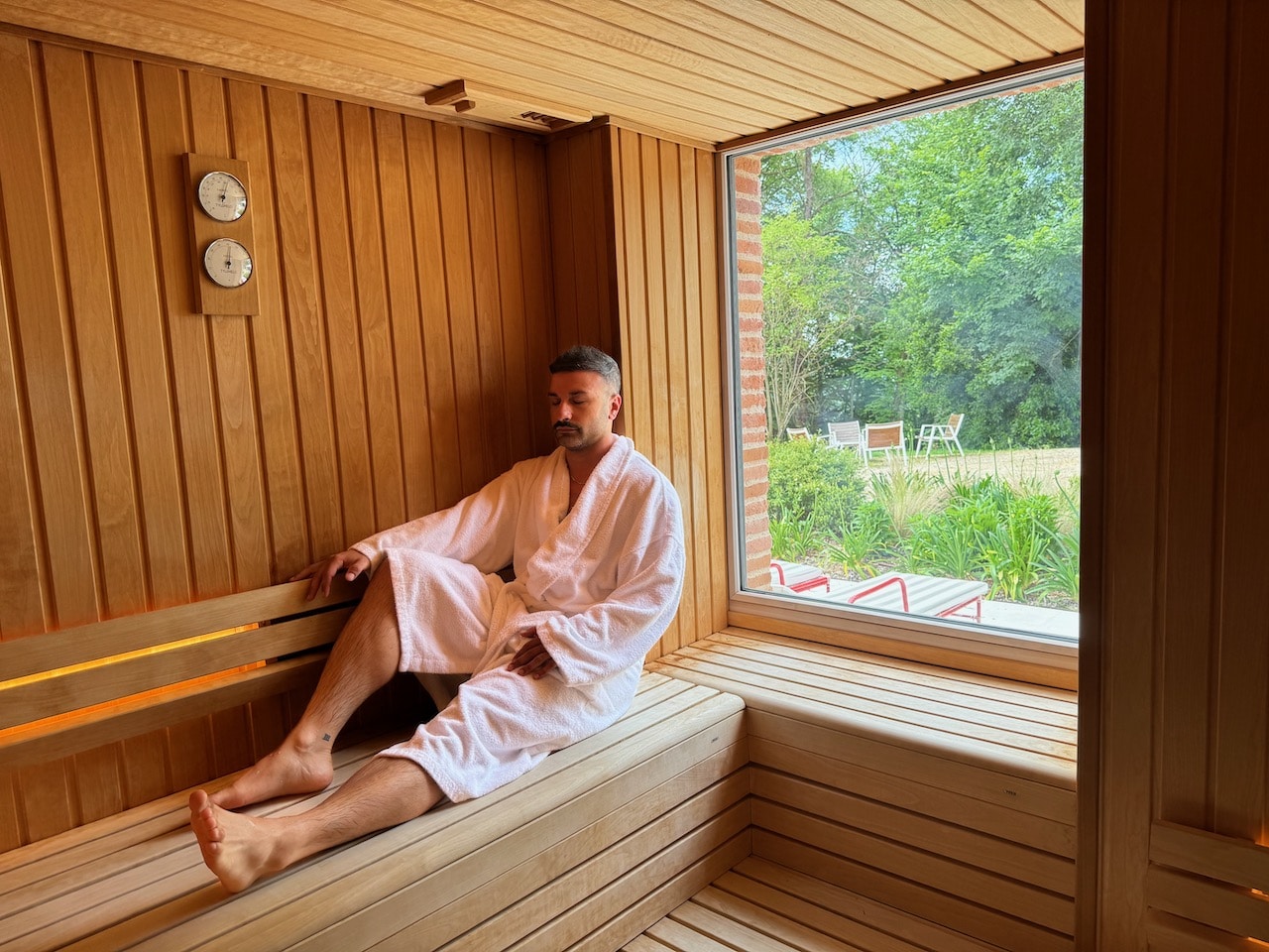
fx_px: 880
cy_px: 476
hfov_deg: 71.6
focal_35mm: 24
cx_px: 634
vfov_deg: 56.8
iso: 64
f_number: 1.78
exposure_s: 1/231
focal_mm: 6.76
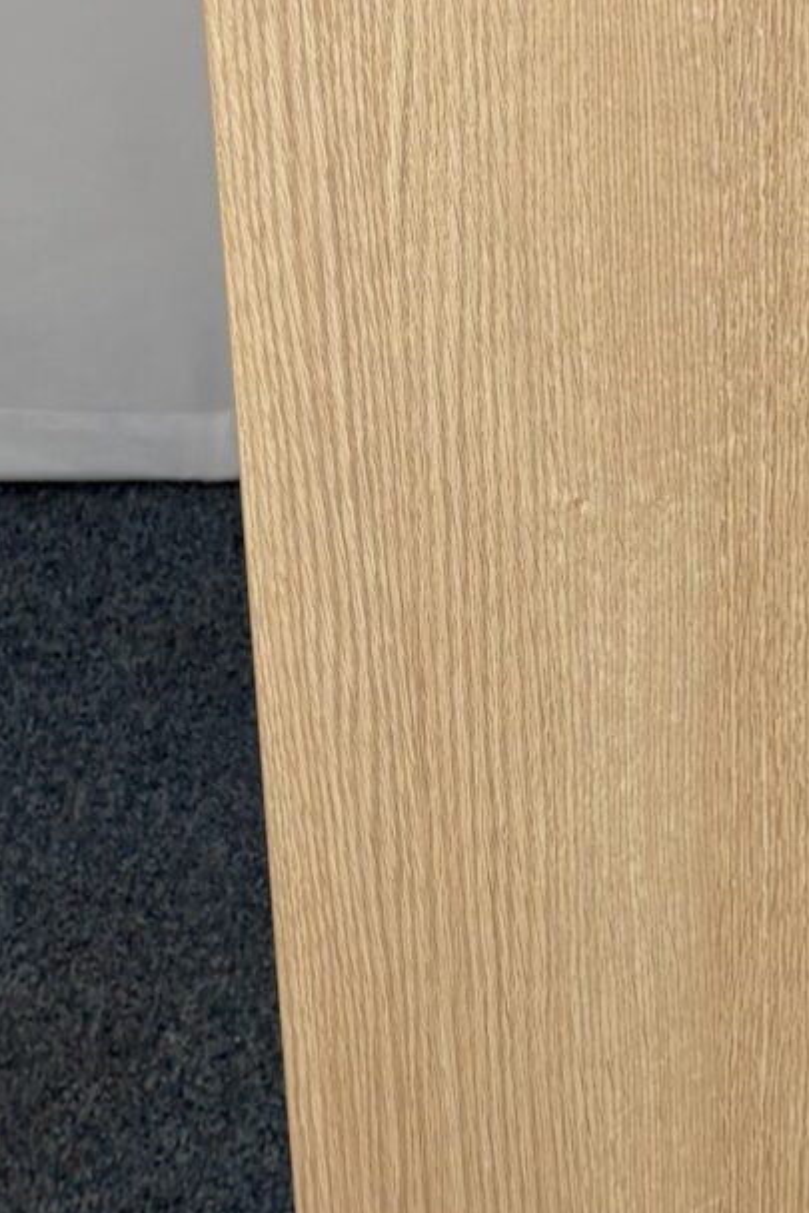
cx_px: 751
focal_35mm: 114
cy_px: 80
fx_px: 3840
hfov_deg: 11.9
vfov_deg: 17.6
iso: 64
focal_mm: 5.96
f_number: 1.6
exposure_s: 1/100
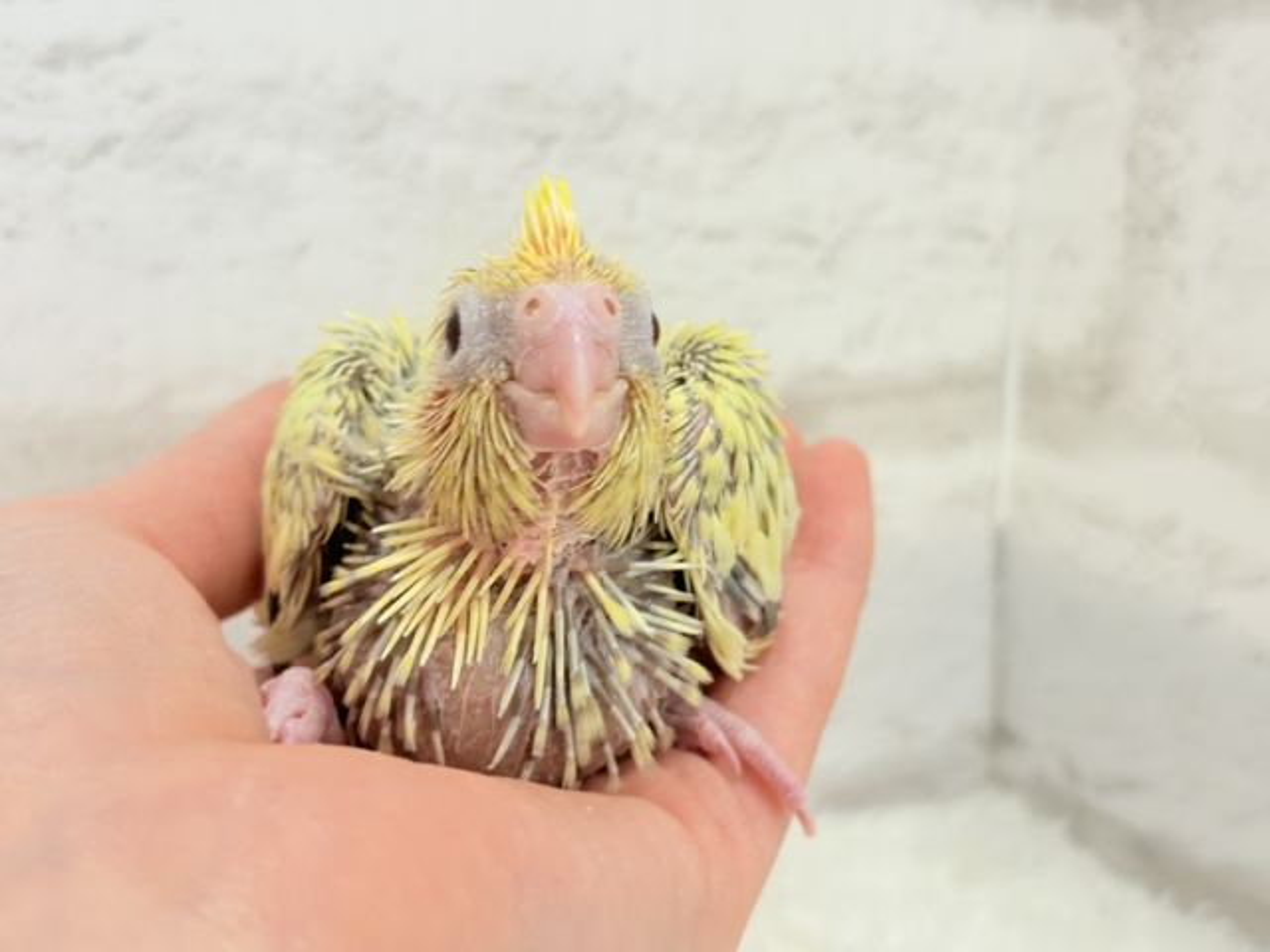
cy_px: 476
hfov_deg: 36.8
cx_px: 635
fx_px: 1908
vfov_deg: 28.0
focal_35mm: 52
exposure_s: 1/50
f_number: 1.6
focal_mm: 5.96
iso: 50
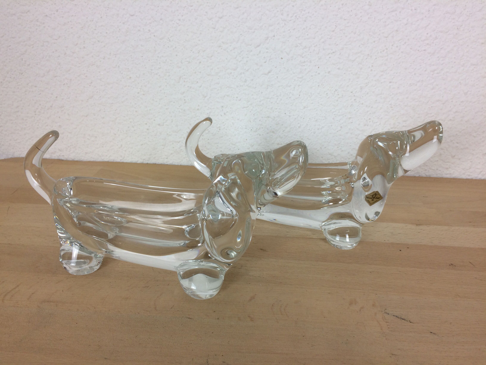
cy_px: 182
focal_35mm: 29
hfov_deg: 61.7
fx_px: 407
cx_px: 243
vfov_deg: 48.2
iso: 40
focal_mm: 4.15
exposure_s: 1/50
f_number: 2.2
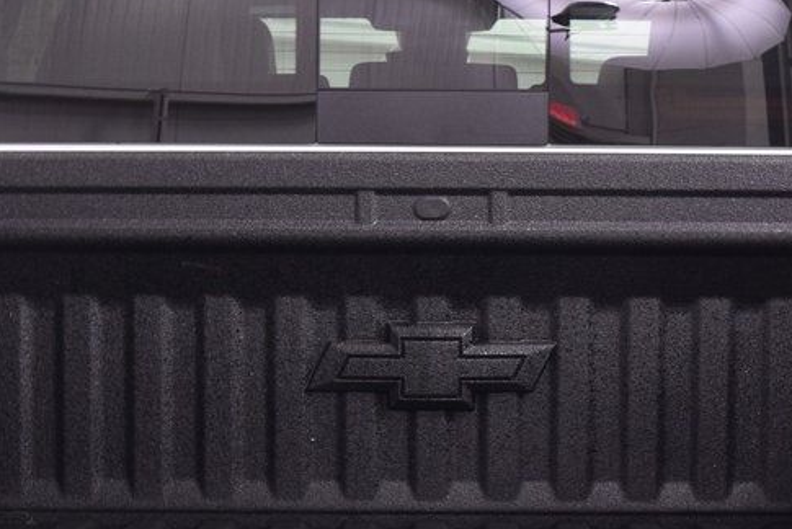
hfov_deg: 26.6
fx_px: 1673
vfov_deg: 18.0
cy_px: 306
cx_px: 438
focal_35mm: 76
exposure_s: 1/15
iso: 1400
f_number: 6.3
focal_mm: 24
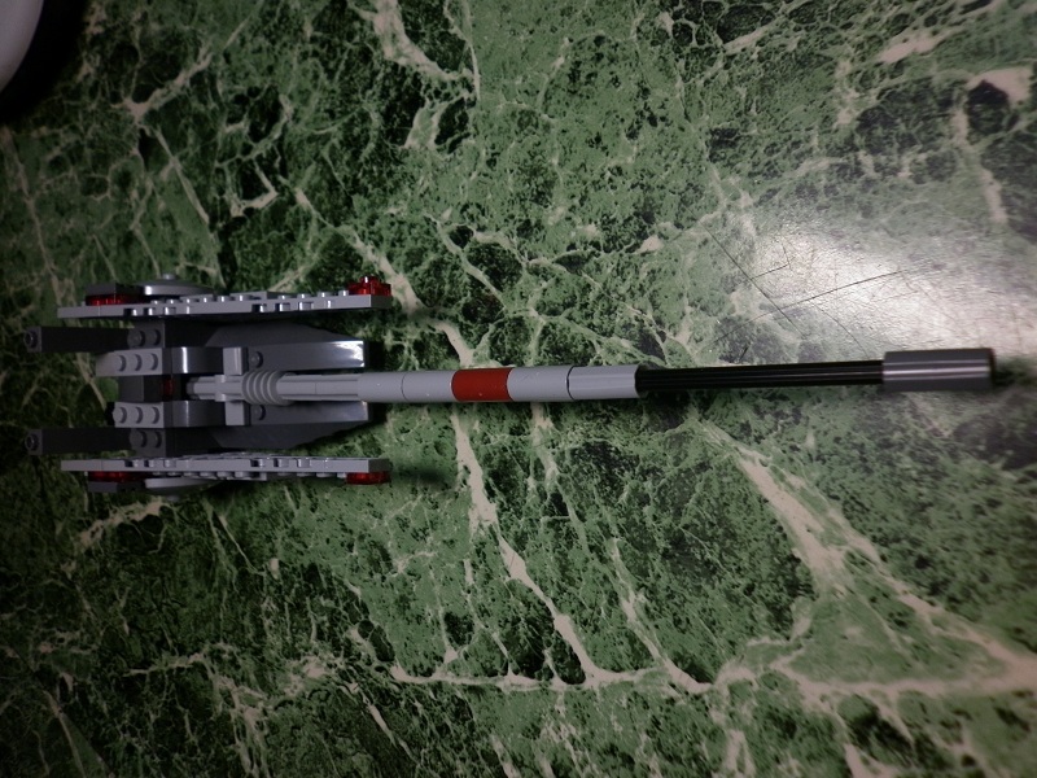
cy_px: 389
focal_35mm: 28
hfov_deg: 63.4
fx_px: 839
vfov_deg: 49.7
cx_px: 518
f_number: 2.8
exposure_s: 1/40
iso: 80
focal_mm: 5
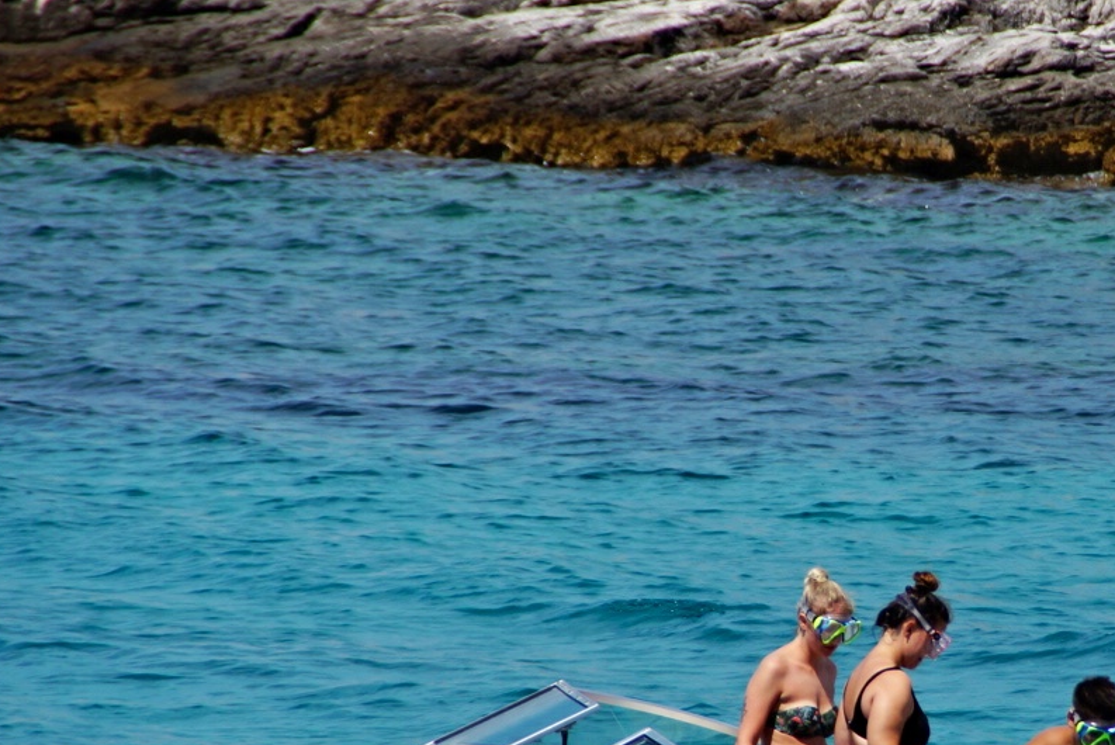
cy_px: 530
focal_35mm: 611
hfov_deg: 3.4
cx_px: 960
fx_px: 18937
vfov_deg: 2.3
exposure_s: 1/800
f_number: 6.3
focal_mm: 200
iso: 100
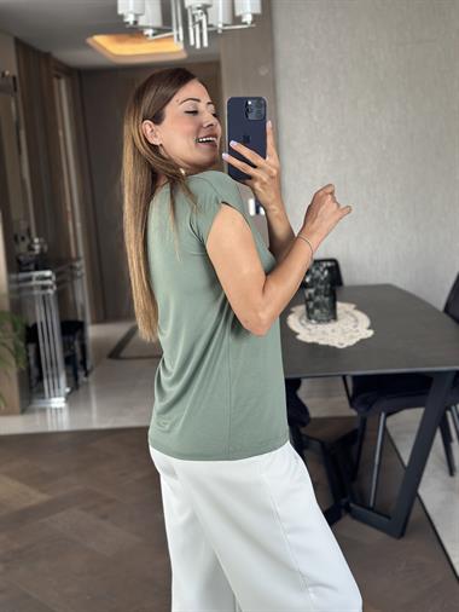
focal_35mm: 48
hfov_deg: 30.3
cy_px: 306
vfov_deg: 39.6
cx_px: 230
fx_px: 848
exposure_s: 1/60
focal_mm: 6.86
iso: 160
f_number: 1.78
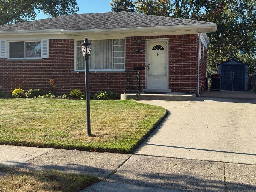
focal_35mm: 48
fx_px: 355
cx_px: 107
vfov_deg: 30.2
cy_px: 82
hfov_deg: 39.5
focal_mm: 6.76
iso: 64
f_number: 1.78
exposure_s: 1/1934
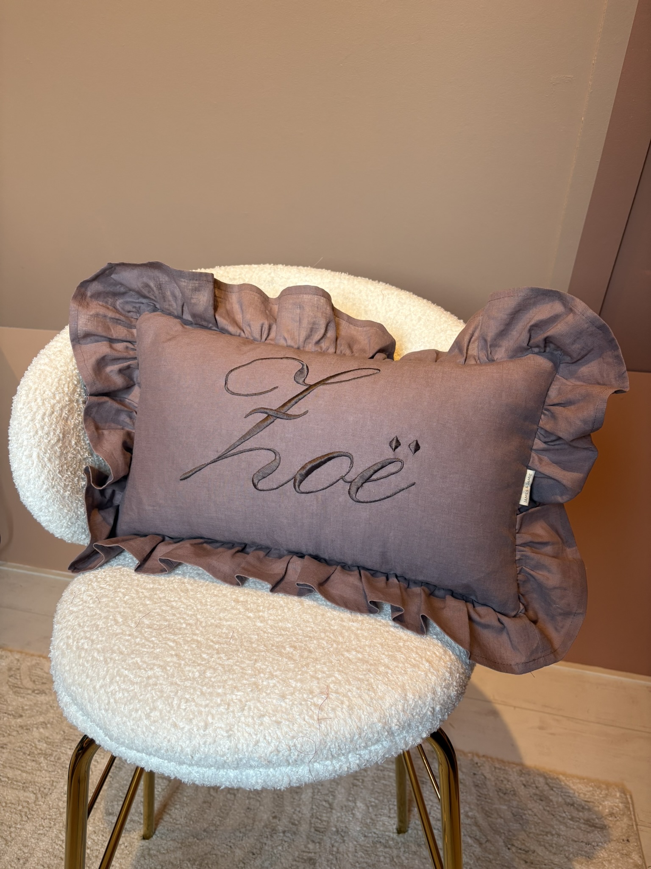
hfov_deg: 53.1
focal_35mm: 26
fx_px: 652
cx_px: 326
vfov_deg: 67.3
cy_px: 434
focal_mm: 5.96
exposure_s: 1/100
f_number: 1.6
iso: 100
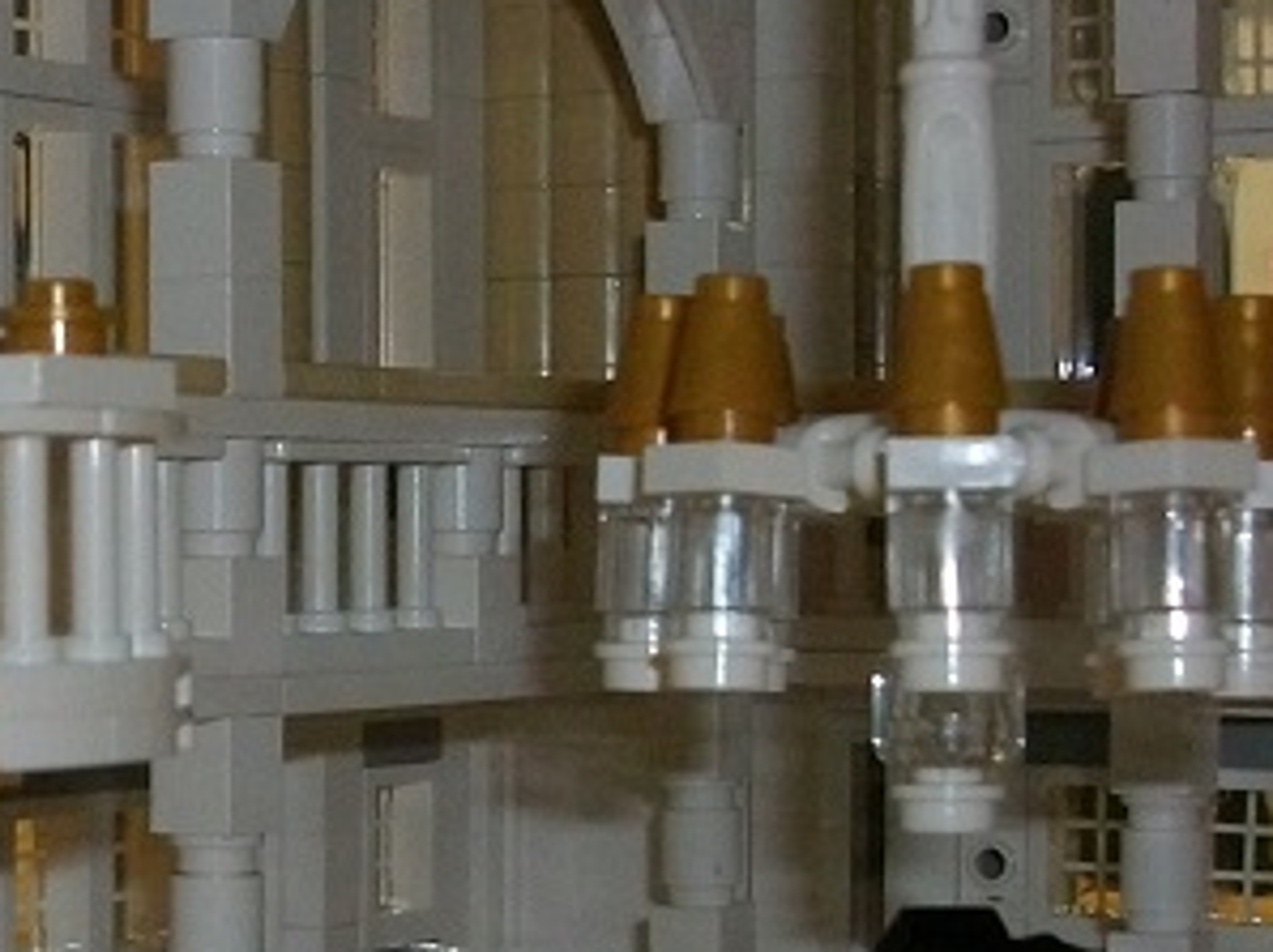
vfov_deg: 13.4
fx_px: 4042
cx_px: -43
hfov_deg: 17.4
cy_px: 807
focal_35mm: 110
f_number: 2.9
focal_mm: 5.7
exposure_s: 1/64
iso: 200
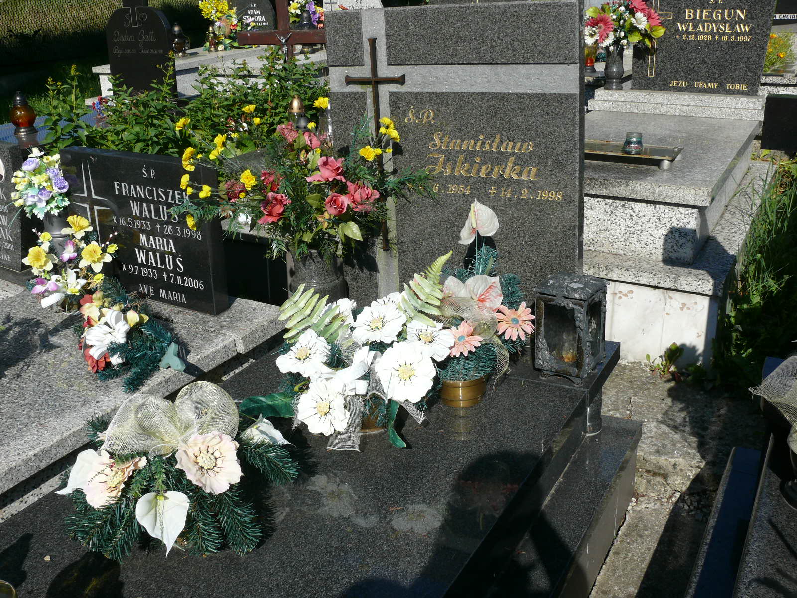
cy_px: 299
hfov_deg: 52.6
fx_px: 806
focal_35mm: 35
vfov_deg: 40.7
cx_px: 398
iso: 100
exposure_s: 1/500
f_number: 6.3
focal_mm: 7.4
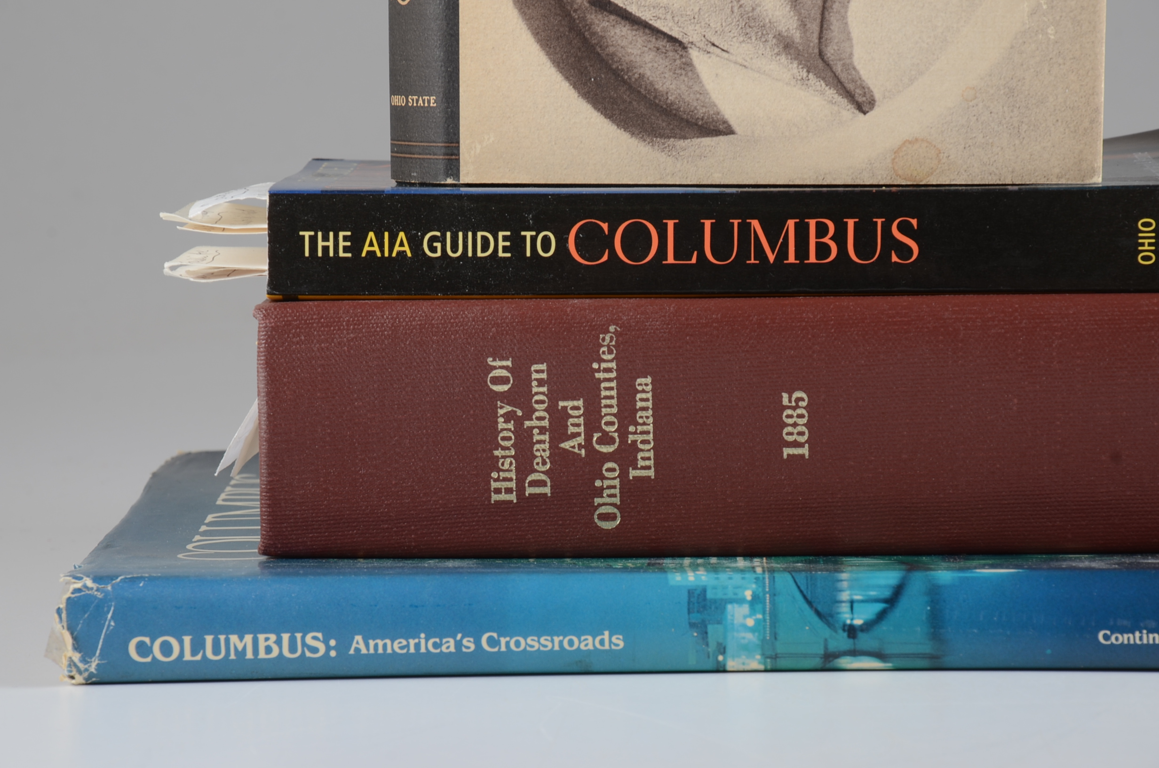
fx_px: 5060
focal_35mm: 158
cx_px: 580
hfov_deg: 13.1
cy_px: 384
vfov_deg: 8.7
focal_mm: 105
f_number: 11
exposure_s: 1/125
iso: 125
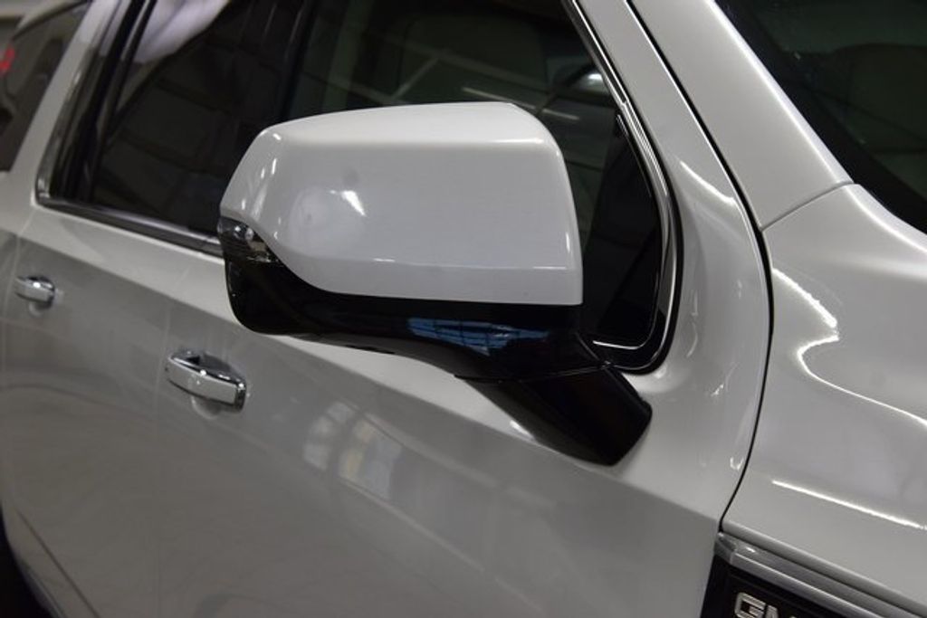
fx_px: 1391
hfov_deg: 36.9
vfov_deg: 25.1
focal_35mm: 54
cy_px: 309
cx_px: 464
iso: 900
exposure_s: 1/60
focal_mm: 36
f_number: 8
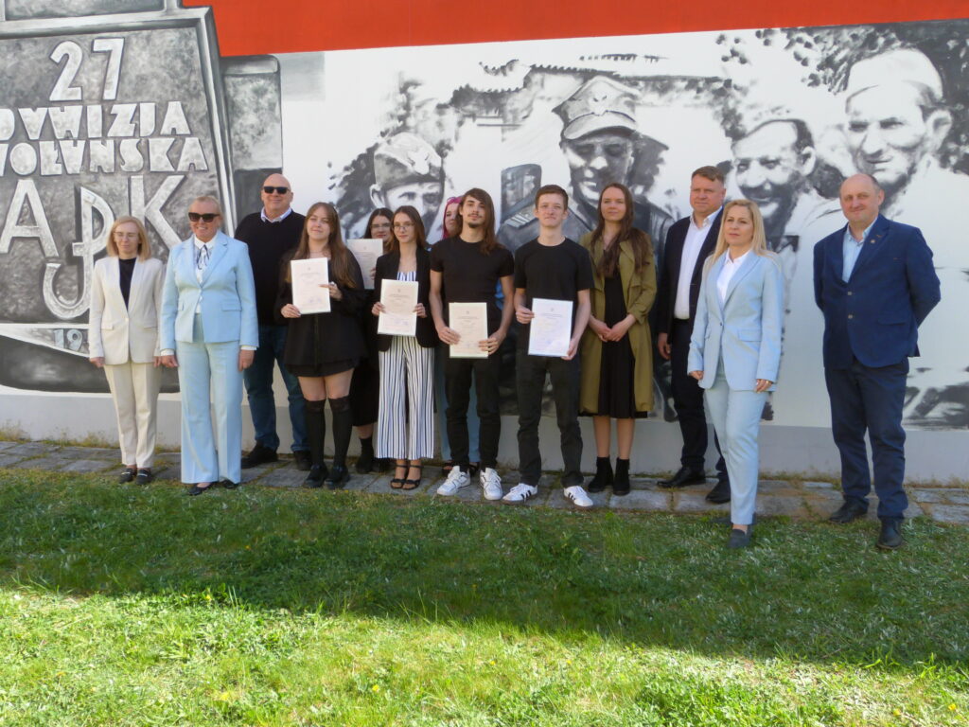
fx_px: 896
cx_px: 484
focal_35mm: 32
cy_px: 364
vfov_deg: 44.2
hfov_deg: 56.8
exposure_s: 1/250
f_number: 4
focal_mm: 5.6
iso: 100
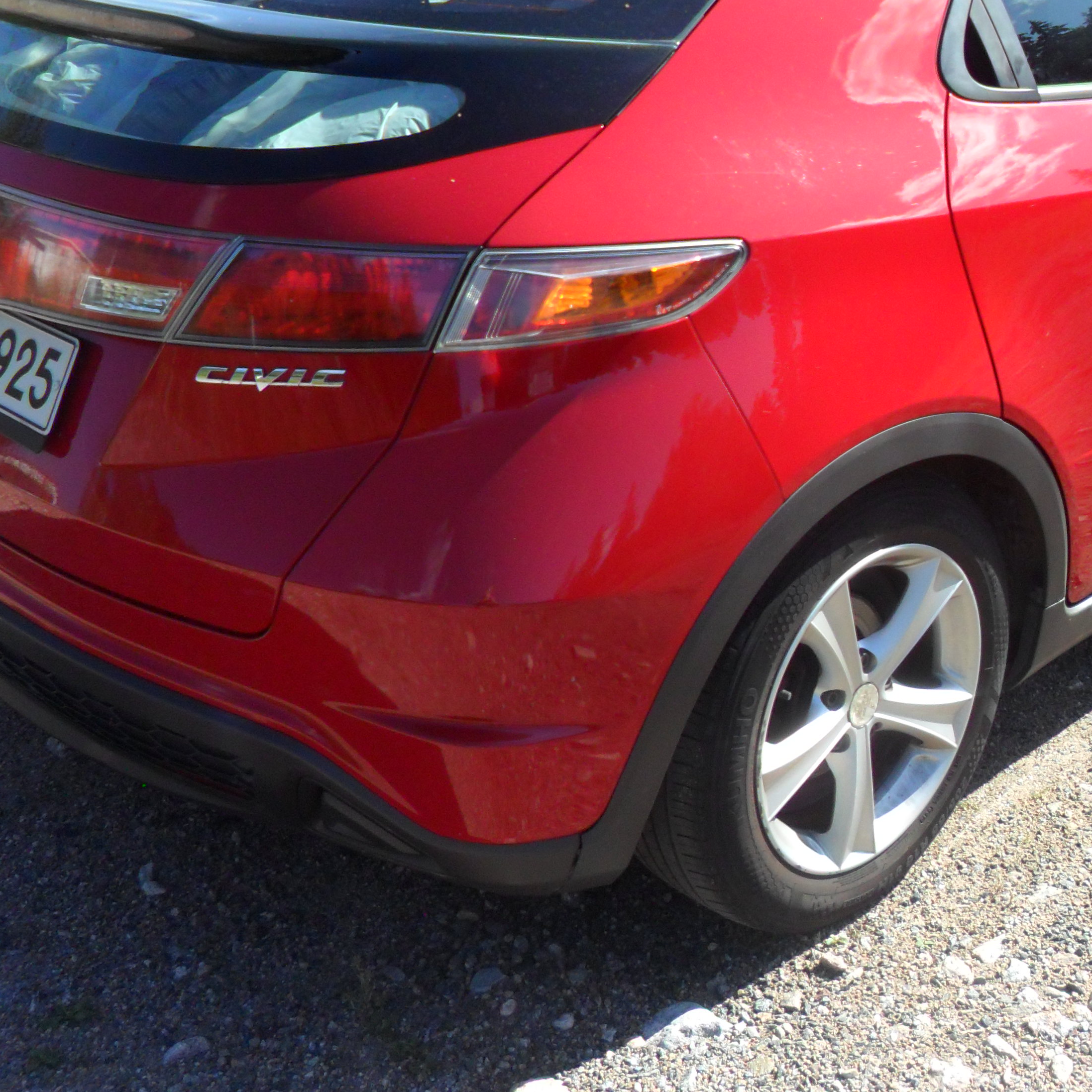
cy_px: 406
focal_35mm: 47
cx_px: 779
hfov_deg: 35.5
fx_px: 1677
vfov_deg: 35.8
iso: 80
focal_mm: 4.9
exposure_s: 1/500
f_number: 3.5
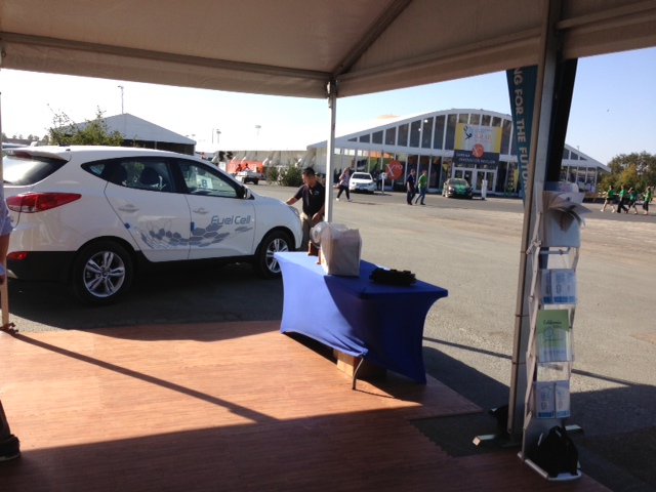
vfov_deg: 42.9
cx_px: 328
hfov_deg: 55.4
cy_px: 246
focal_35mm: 33
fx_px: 625
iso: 50
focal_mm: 4.13
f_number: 2.4
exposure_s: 1/1205
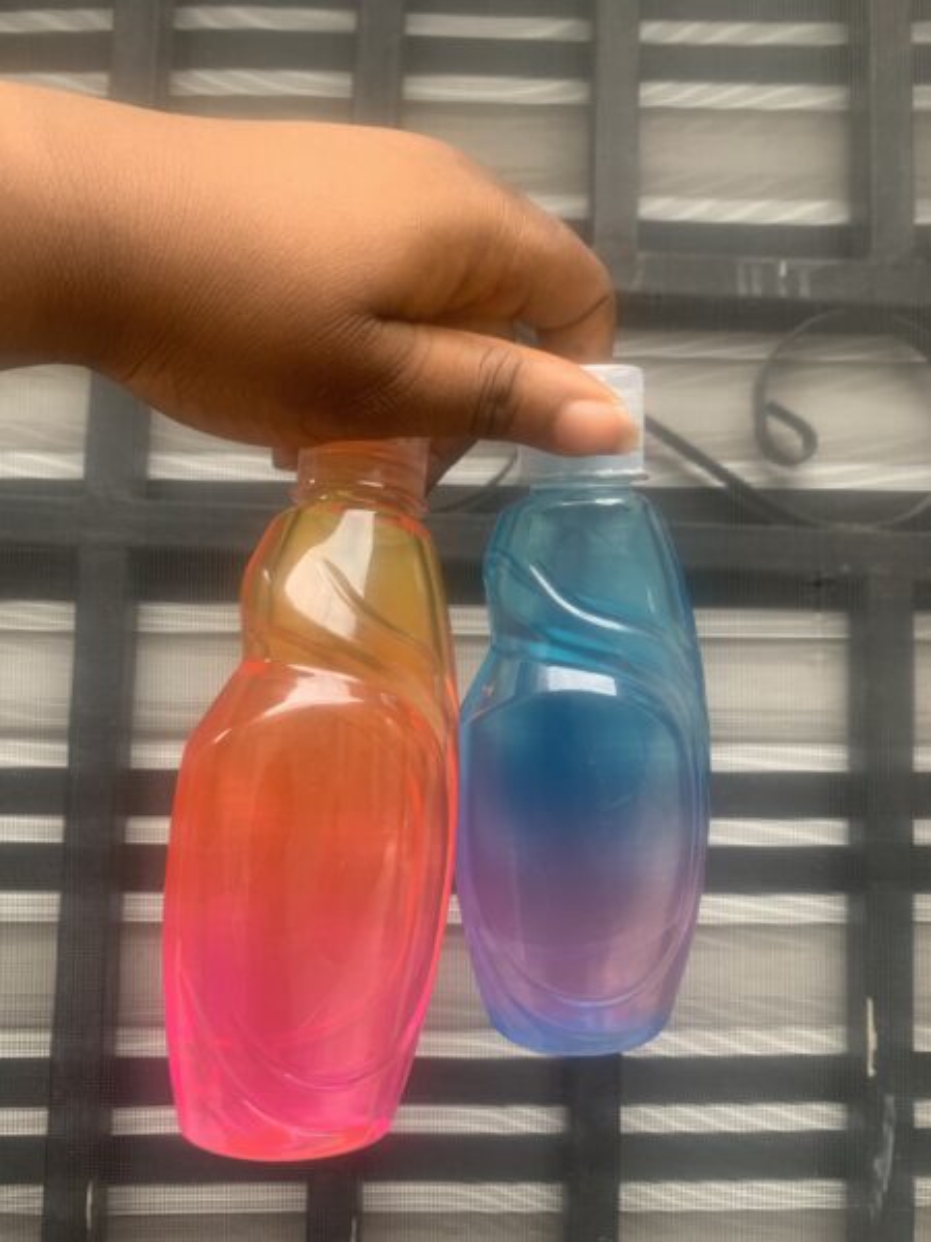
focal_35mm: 26
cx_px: 466
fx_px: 932
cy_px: 621
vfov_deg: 67.3
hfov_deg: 53.1
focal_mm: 4.25
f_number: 1.8
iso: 40
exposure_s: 1/121
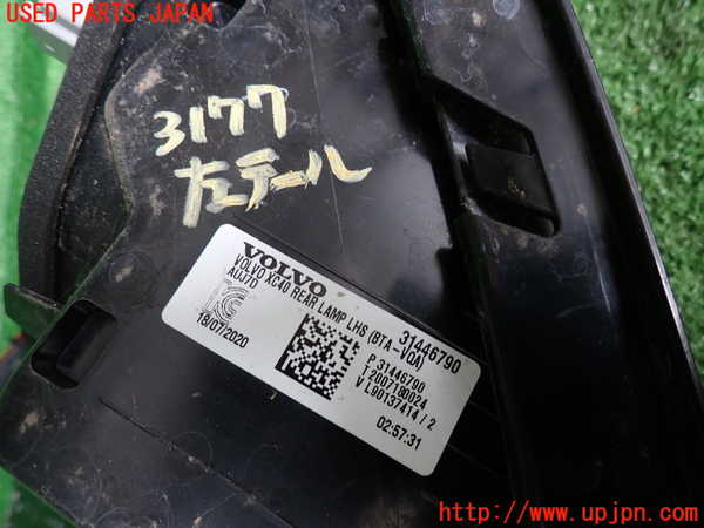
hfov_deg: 69.4
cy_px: 264
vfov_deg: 54.9
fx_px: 508
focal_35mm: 25
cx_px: 352
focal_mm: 4.5
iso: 200
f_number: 2
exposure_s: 1/50
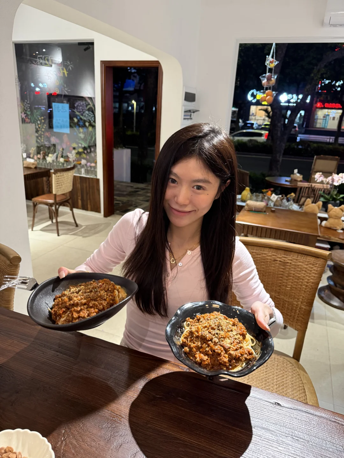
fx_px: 318
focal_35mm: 24
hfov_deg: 56.8
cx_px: 172
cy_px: 229
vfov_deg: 71.6
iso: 320
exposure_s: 1/50
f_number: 1.78
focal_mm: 6.76
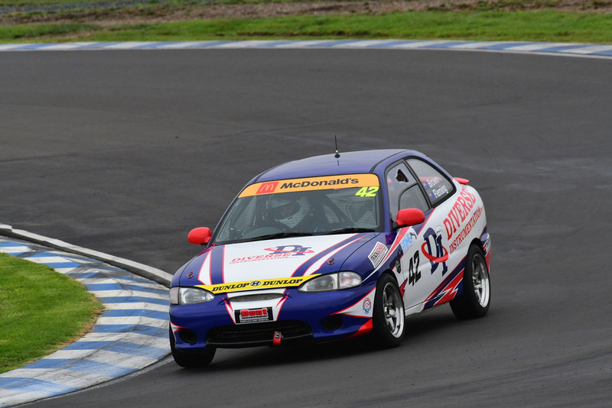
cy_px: 204
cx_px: 306
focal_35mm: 750
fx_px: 12754
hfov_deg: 2.7
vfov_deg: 1.8
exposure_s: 1/640
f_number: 10
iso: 1000
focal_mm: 500
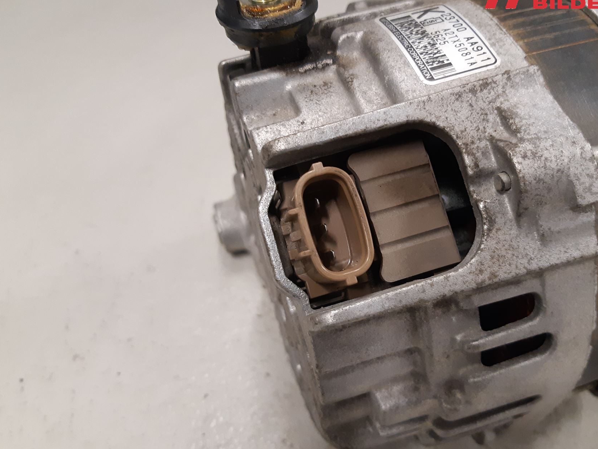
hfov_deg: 56.6
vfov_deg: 44.2
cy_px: 224
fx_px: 553
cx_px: 337
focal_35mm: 32
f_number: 1.7
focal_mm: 3.93
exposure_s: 1/50
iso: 200
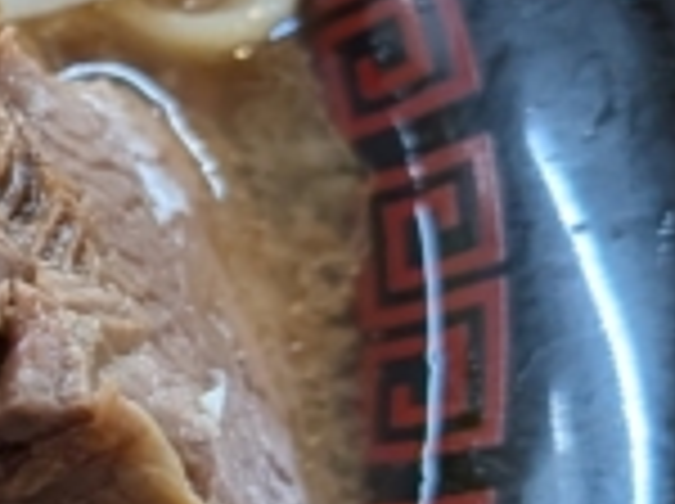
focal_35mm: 164
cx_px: -720
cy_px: 360
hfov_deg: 10.9
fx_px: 3193
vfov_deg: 9.0
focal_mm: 4.53
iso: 87
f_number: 1.7
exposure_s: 1/40
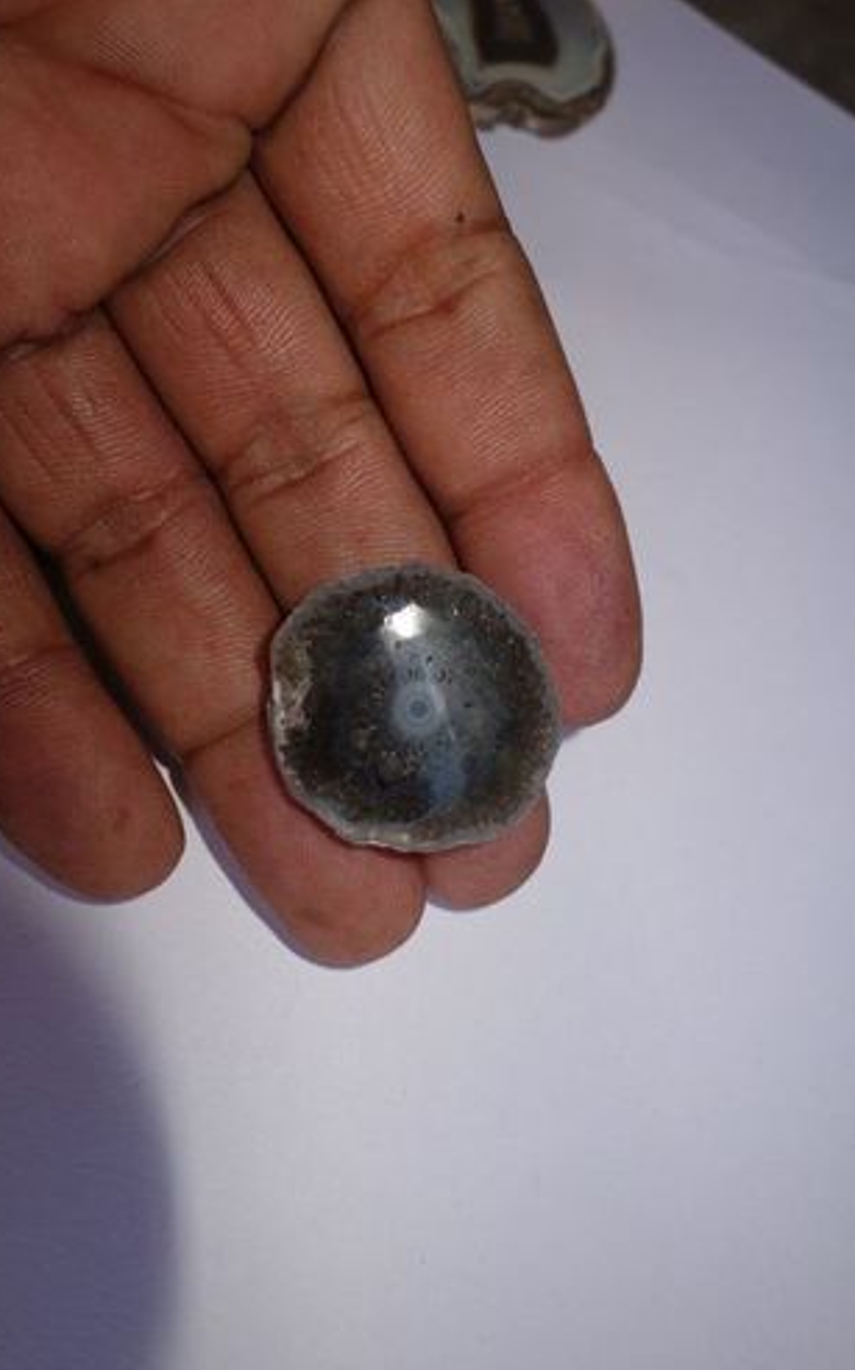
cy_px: 691
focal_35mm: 29
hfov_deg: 43.1
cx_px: 425
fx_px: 1082
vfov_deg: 64.7
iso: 125
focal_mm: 10.4
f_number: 3.2
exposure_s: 1/250
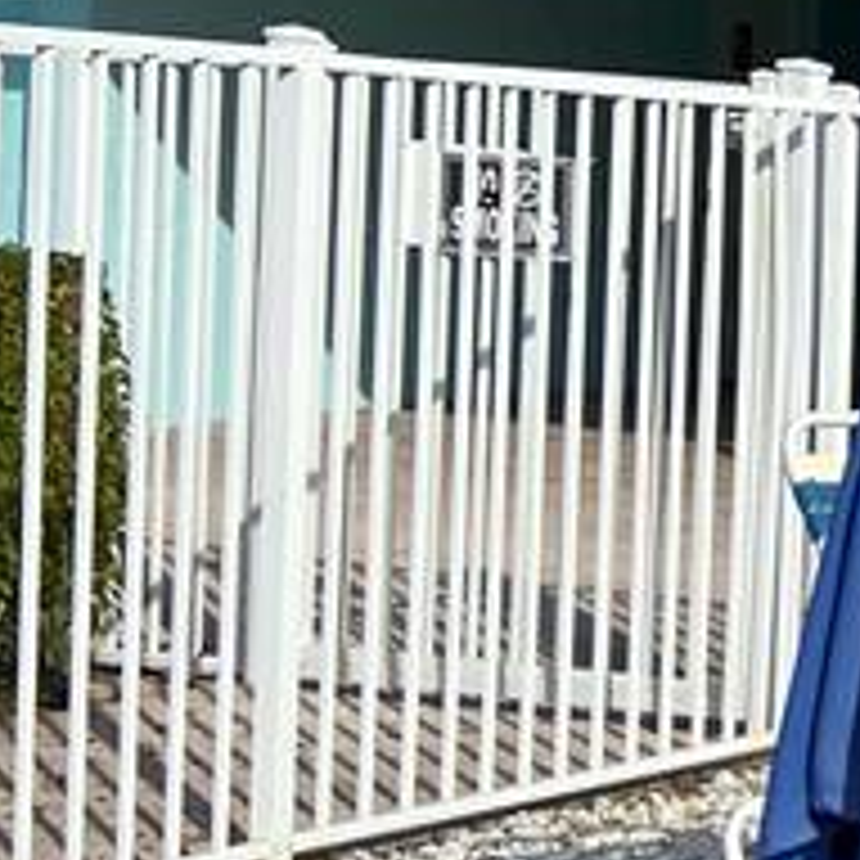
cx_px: 2265
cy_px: 513
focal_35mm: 123
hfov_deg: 11.1
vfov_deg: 14.2
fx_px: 3457
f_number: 1.8
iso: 32
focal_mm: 4.25
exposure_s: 1/4608
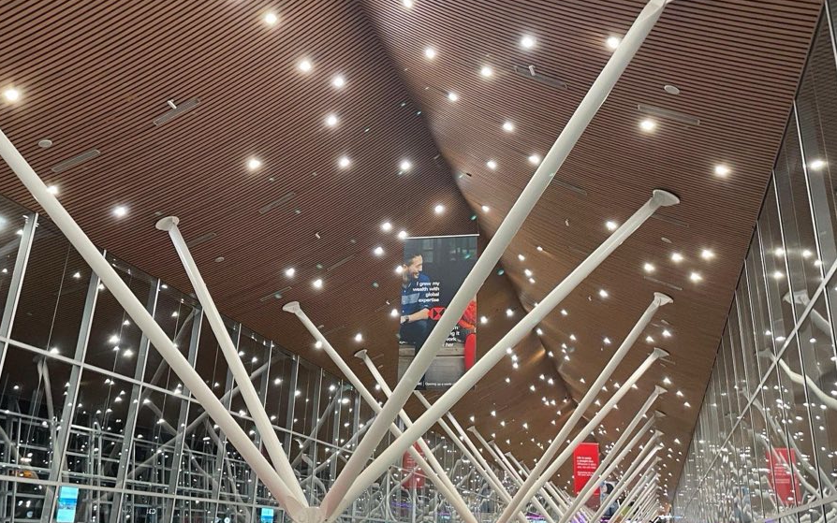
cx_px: 399
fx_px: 844
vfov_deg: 34.1
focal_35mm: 37
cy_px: 173
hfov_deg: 52.7
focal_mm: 4.2
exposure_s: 1/50
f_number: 1.6
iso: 200
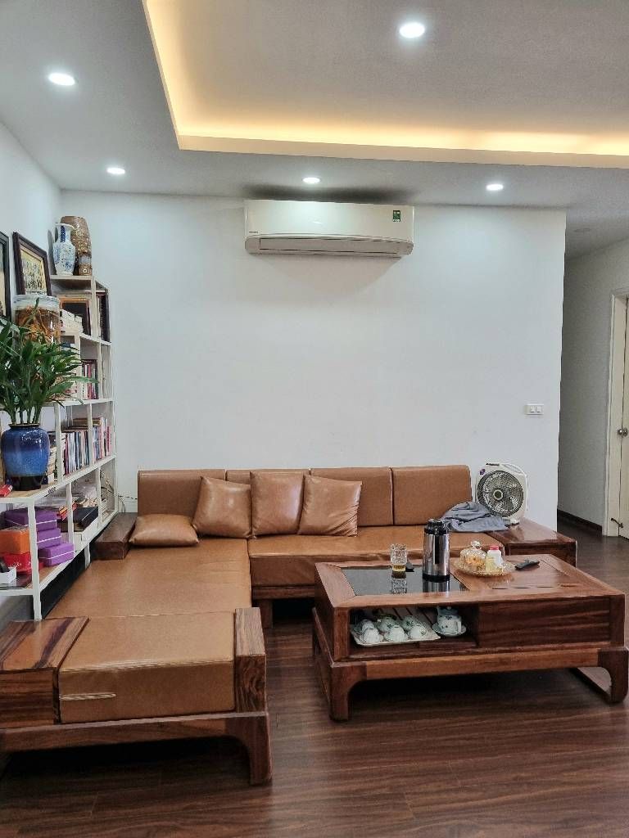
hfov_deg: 53.1
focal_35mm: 26
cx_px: 314
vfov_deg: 67.3
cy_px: 419
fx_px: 630
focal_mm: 5.4
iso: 80
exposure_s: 1/100
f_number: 1.8
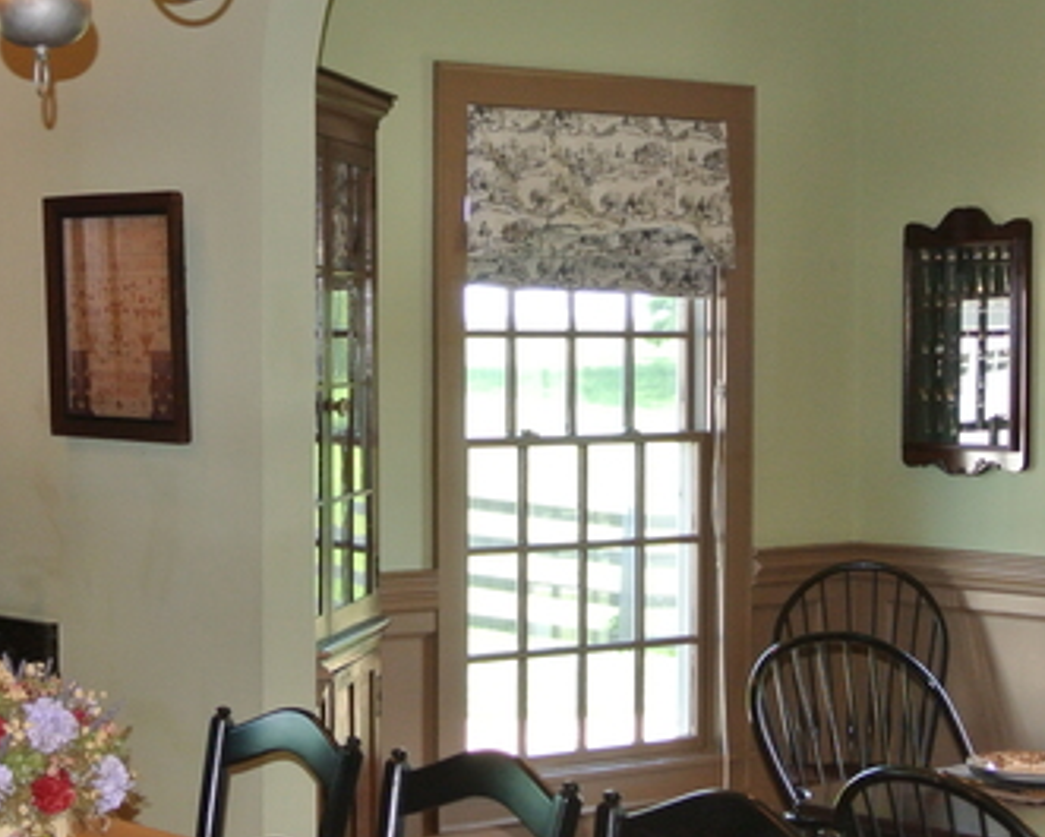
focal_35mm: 91
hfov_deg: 21.0
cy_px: 575
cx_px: 489
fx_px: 2815
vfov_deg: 16.9
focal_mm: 14
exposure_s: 1/60
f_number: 4
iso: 400
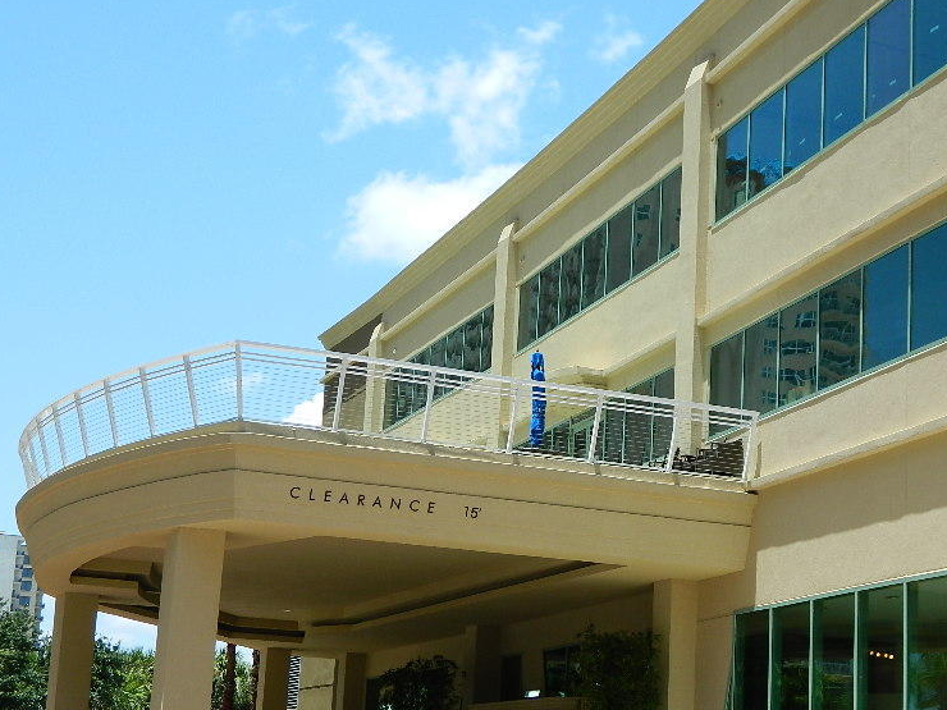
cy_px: 444
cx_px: 601
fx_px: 1778
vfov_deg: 22.5
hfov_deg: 29.7
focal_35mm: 65
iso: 80
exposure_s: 1/500
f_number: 3.6
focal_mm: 8.4
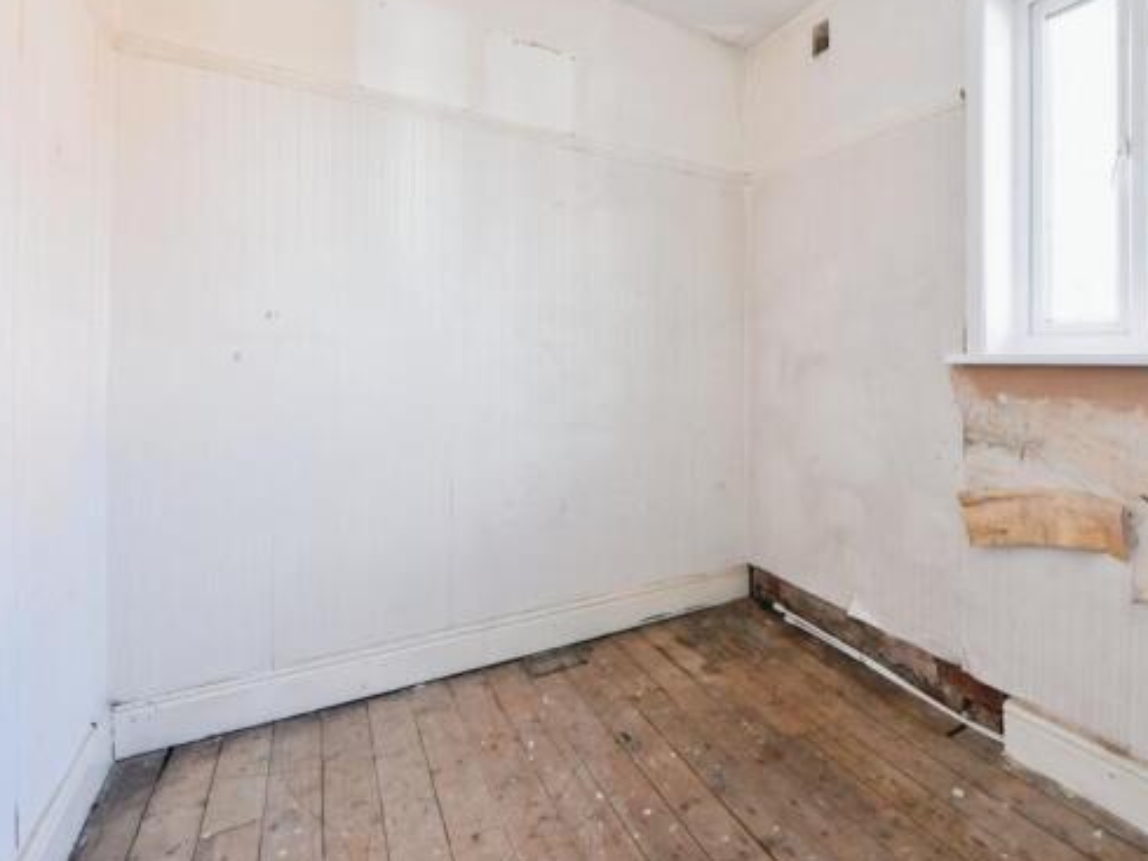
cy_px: 372
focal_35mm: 18
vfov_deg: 71.3
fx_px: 597
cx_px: 742
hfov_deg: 85.4
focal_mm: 14
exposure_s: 1/6
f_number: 14
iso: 800
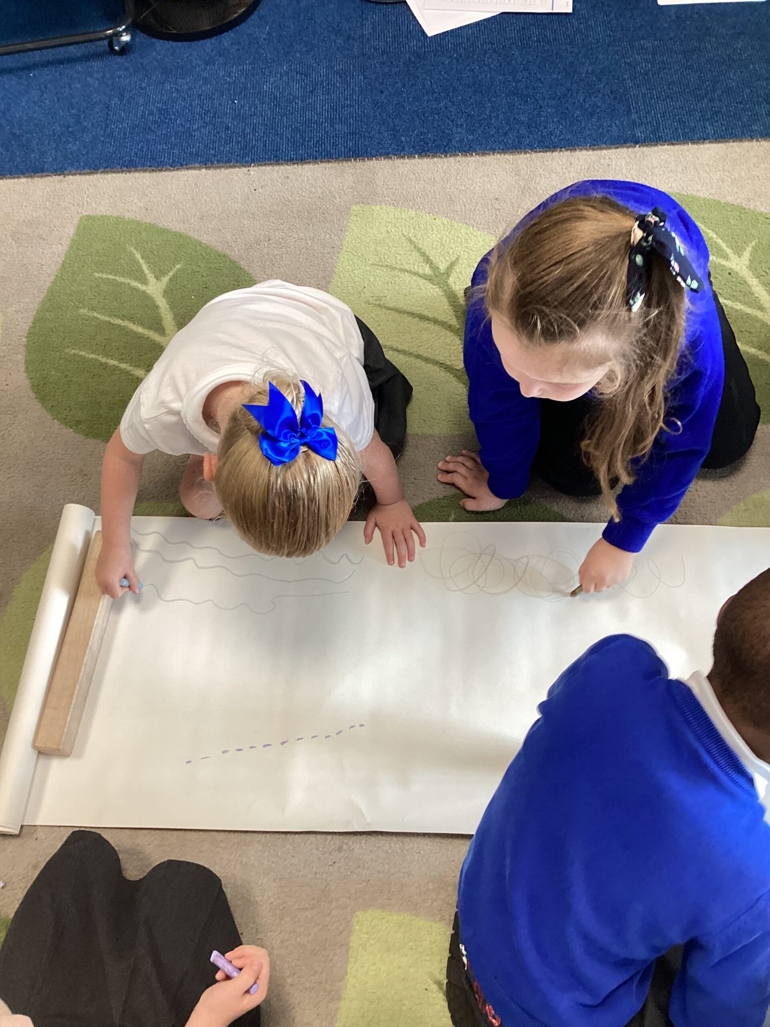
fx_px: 919
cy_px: 514
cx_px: 385
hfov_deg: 45.4
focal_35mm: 31
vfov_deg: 58.4
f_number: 2.4
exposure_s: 1/50
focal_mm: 3.3
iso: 80
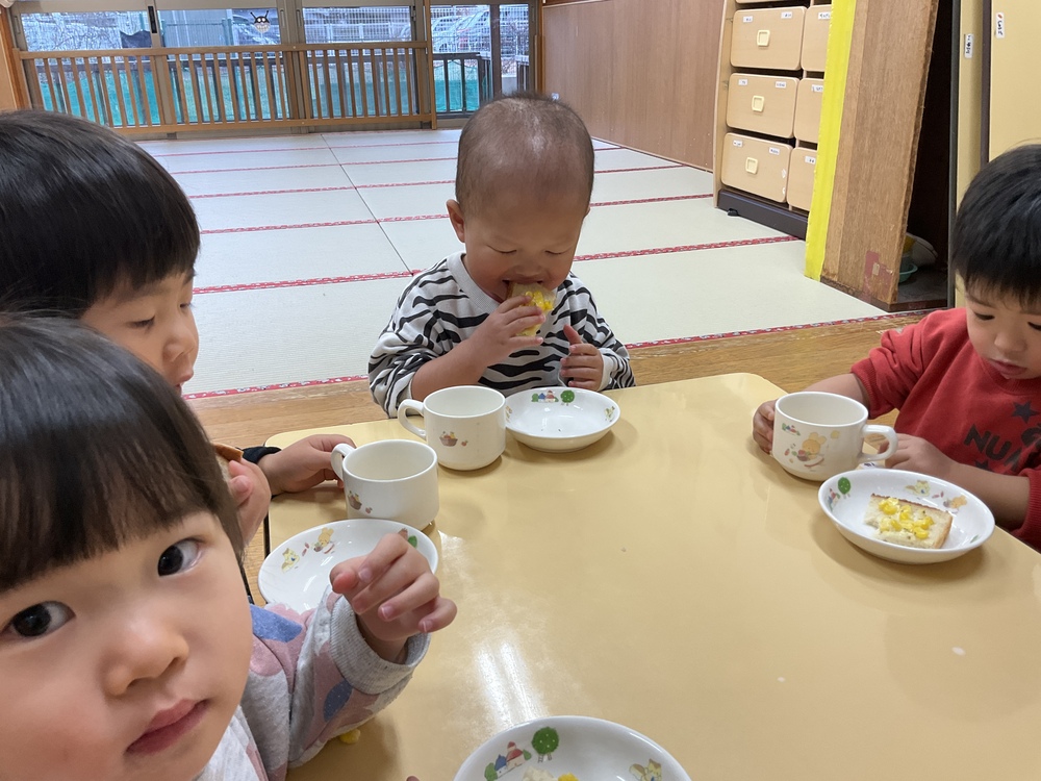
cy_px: 390
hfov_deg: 61.7
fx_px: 872
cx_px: 520
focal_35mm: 29
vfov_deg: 48.2
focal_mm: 3
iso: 64
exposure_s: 1/60
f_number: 1.8
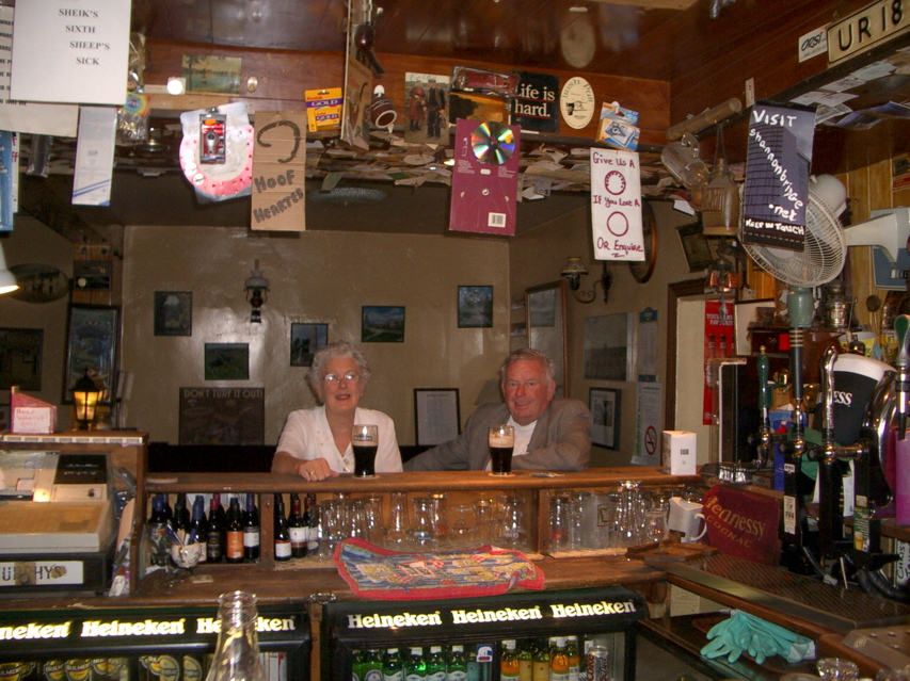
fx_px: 920
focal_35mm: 35
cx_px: 455
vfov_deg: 40.7
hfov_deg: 52.6
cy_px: 340
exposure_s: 1/40
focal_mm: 5.8
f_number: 2.6
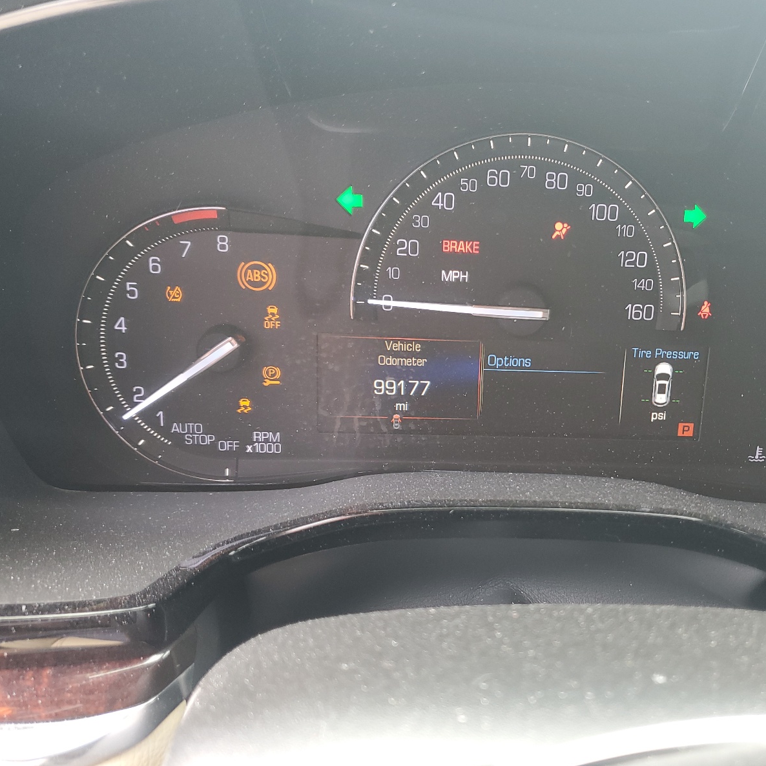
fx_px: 776
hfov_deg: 51.9
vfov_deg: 52.5
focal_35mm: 31
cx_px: 482
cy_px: 380
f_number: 1.5
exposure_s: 1/60.2
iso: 57
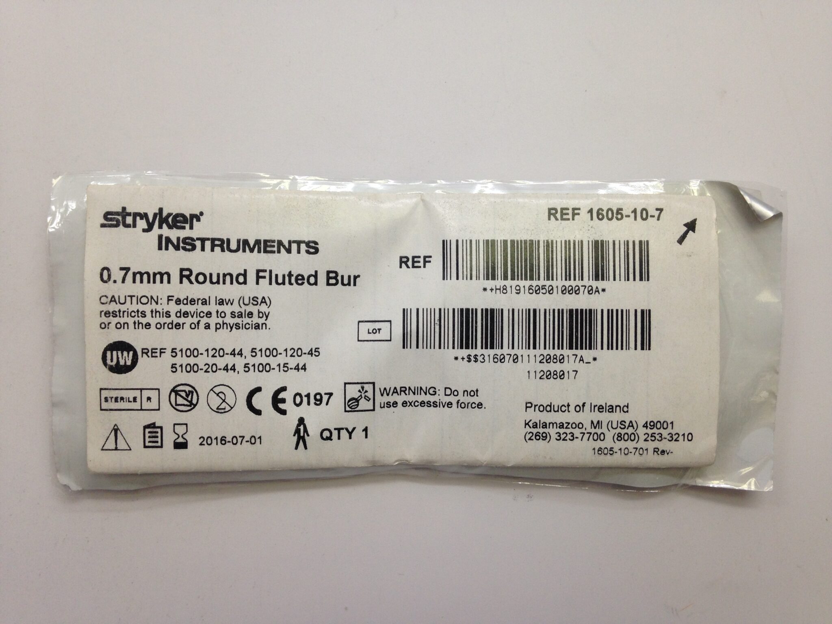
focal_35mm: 33
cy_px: 312
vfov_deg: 42.9
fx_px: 793
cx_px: 416
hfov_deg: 55.4
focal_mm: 4.12
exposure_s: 1/60
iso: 64
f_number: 2.4
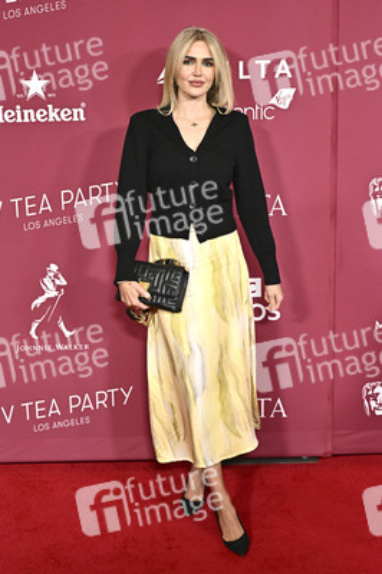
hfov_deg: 29.8
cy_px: 287
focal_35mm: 45
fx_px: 717
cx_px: 191
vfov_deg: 43.6
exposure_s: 1/320
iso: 3200
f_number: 7.1
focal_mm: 45
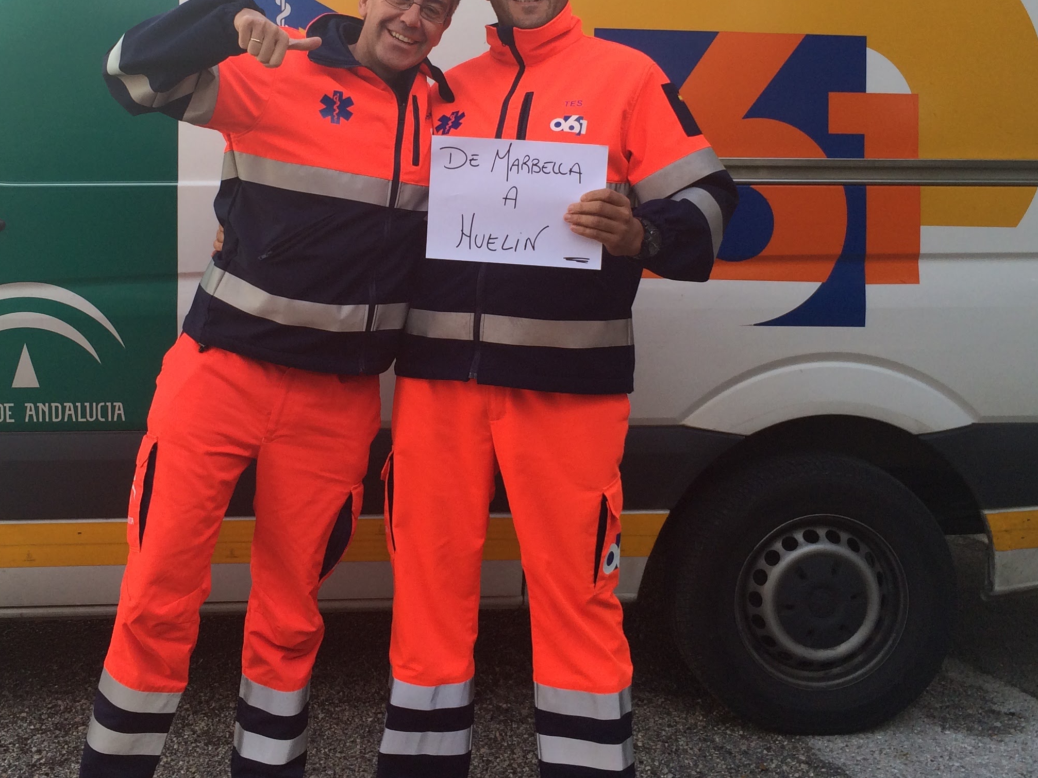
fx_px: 1409
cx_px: 446
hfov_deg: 40.4
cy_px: 225
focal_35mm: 47
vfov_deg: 30.5
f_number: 2.2
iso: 32
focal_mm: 4.15
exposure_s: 1/595
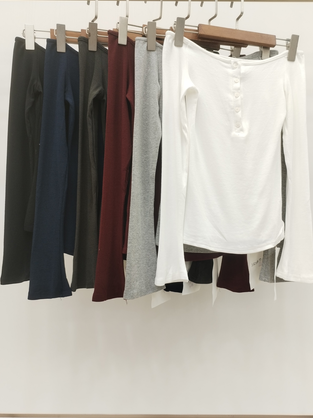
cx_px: 160
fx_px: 374
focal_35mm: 31
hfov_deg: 45.4
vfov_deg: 58.3
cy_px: 207
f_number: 1.8
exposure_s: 1/50
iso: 159
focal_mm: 4.75
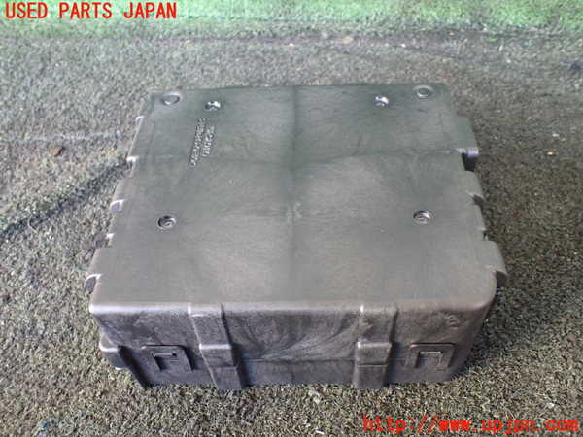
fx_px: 505
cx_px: 292
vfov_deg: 46.8
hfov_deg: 60.0
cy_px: 218
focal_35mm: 30
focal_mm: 5.4
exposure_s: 1/60
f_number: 2.3
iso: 800
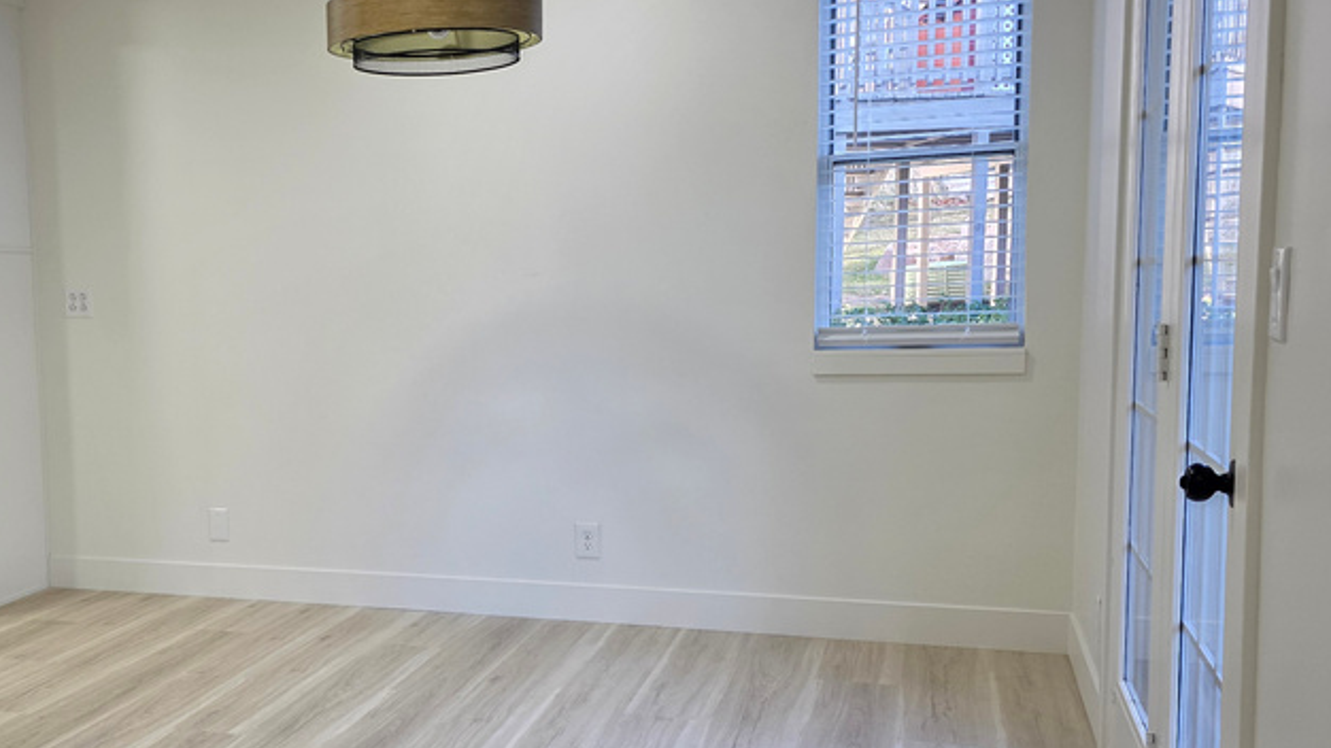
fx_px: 1447
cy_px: 434
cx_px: 298
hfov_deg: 47.2
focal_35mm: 41
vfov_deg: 29.0
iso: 200
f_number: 1.7
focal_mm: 6.3
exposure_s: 1/120
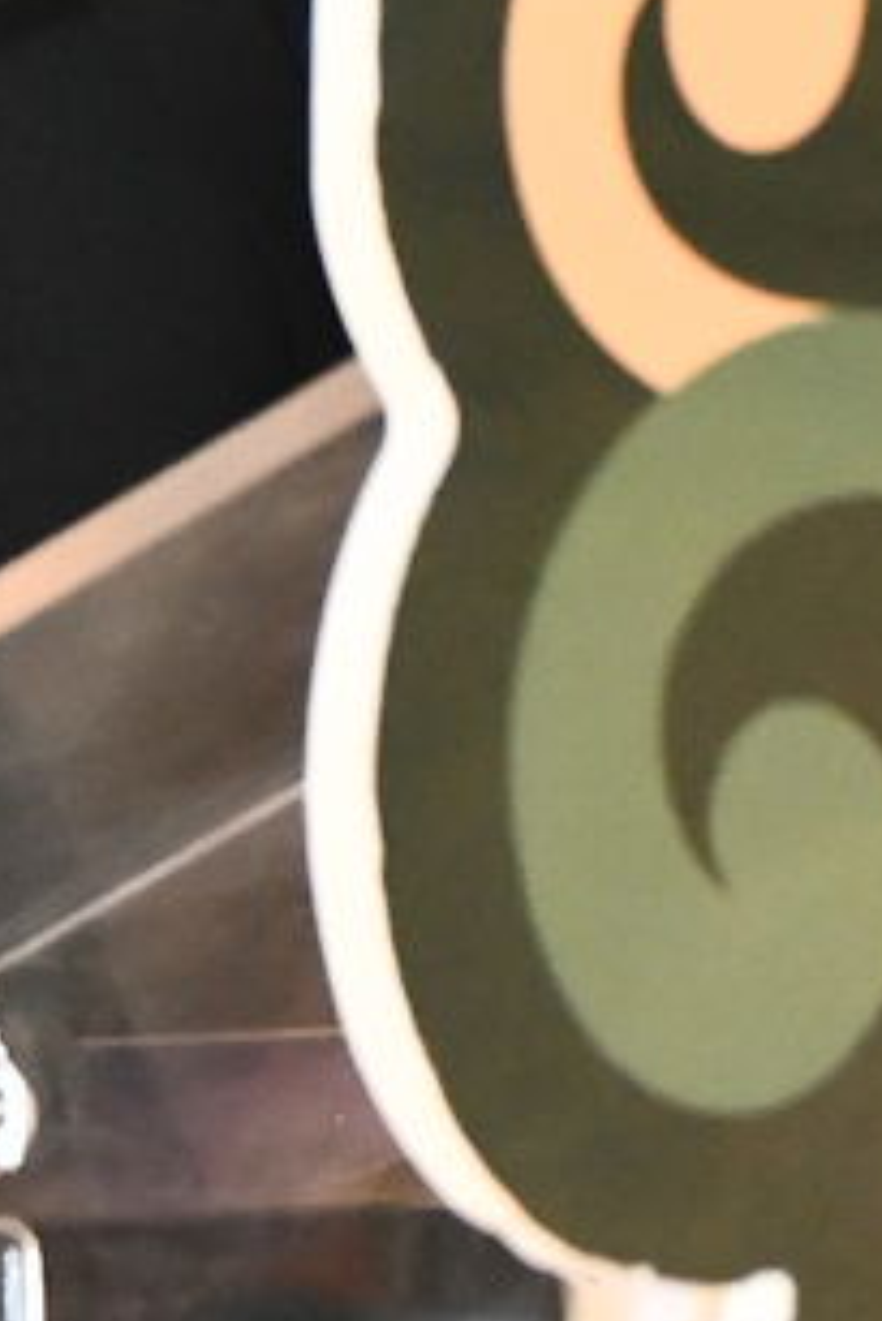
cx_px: 783
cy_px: -288
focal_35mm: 581
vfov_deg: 3.5
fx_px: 21326
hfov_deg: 2.4
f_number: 5.6
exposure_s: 1/125
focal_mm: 85
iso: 2500
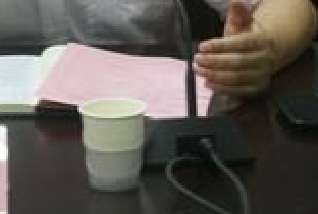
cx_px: 104
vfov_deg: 7.1
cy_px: -48
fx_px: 1701
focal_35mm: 192
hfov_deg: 10.7
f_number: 5.6
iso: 400
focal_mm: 40
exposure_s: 1/10
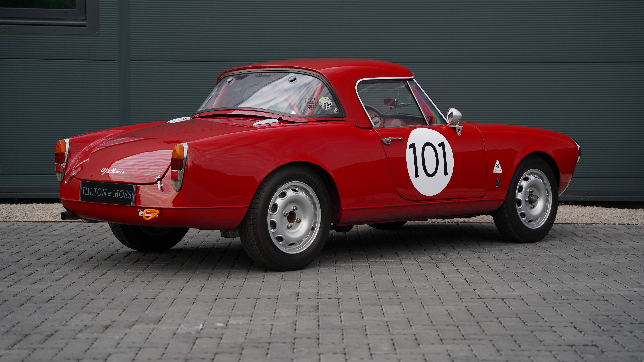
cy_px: 164
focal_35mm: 74
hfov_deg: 28.6
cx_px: 321
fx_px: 1264
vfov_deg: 16.3
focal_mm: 70
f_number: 2.8
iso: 100
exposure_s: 1/160
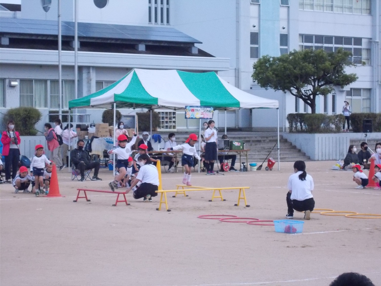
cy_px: 143
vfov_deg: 14.9
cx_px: 190
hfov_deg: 19.8
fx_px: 1090
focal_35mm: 99
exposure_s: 1/400
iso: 800
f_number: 14
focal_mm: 17.6
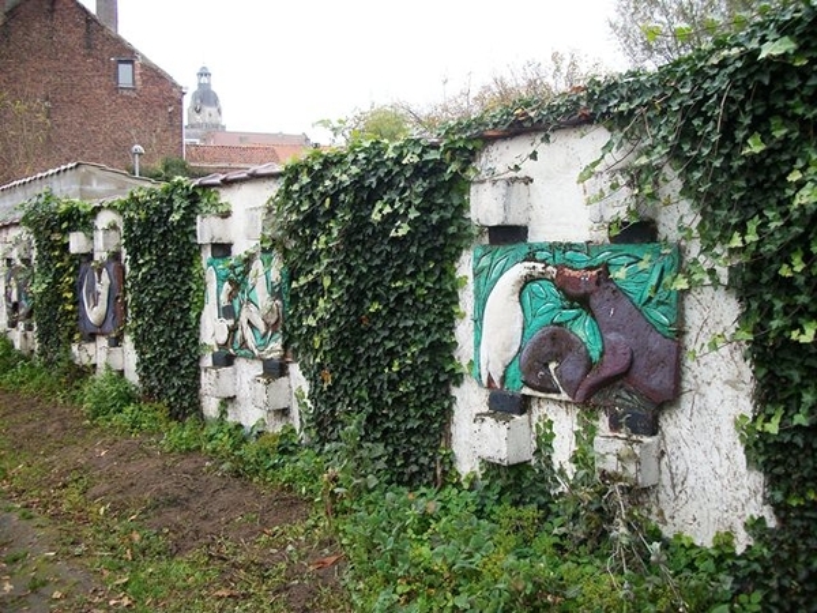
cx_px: 408
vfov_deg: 44.2
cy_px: 306
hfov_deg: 56.8
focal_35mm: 32
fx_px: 755
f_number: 2.9
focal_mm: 5.7
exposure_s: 1/160
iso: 80
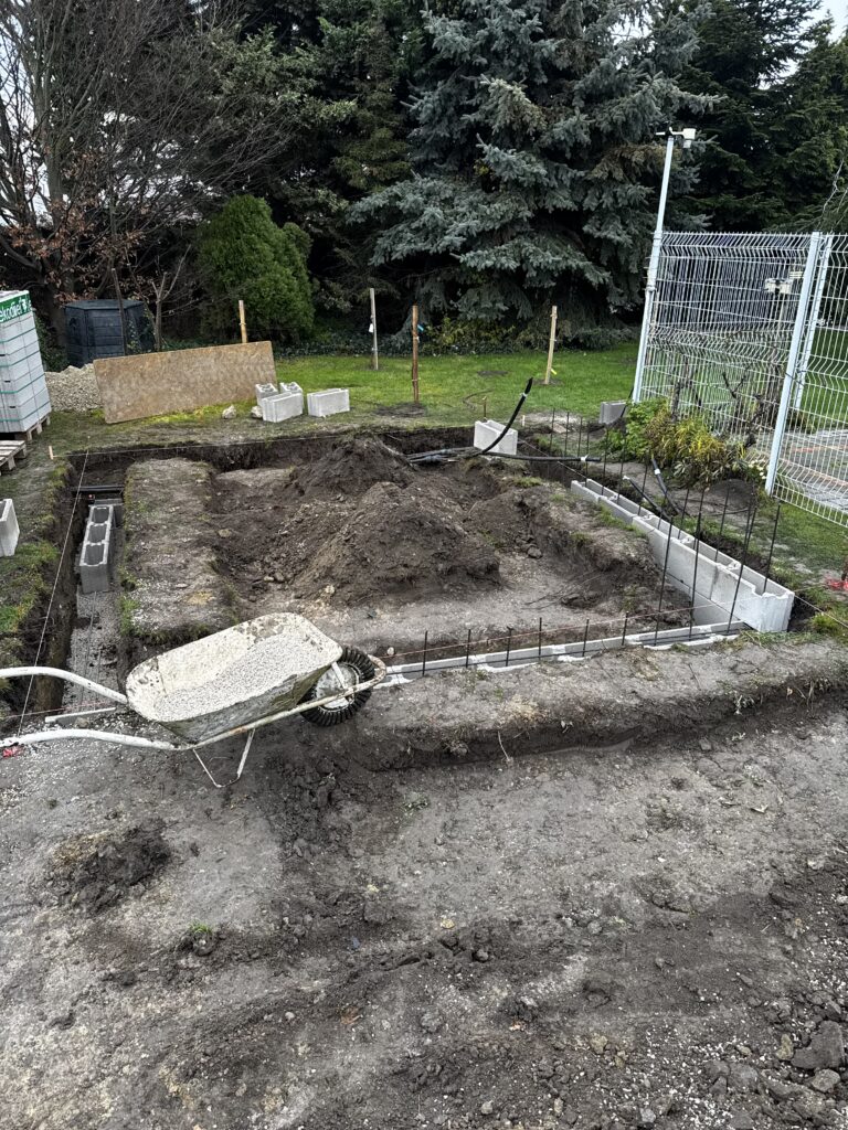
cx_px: 424
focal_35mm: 24
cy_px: 565
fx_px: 784
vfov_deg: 71.6
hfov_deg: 56.8
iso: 160
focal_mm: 6.76
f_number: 1.78
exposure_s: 1/121
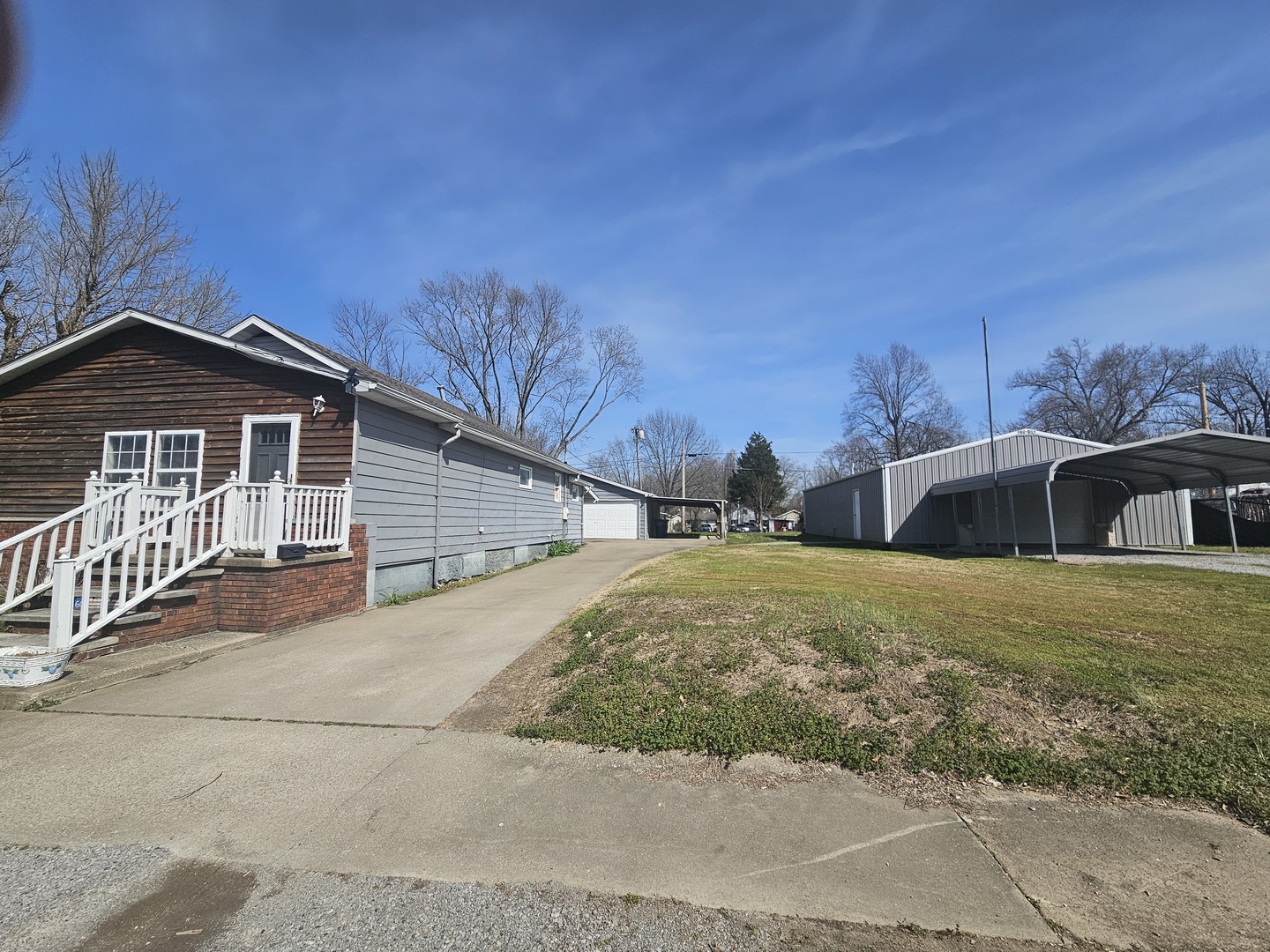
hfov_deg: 106.2
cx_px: 635
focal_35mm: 13
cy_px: 476
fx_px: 477
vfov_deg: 89.9
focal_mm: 2.2
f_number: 2.2
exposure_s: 1/3372
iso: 50
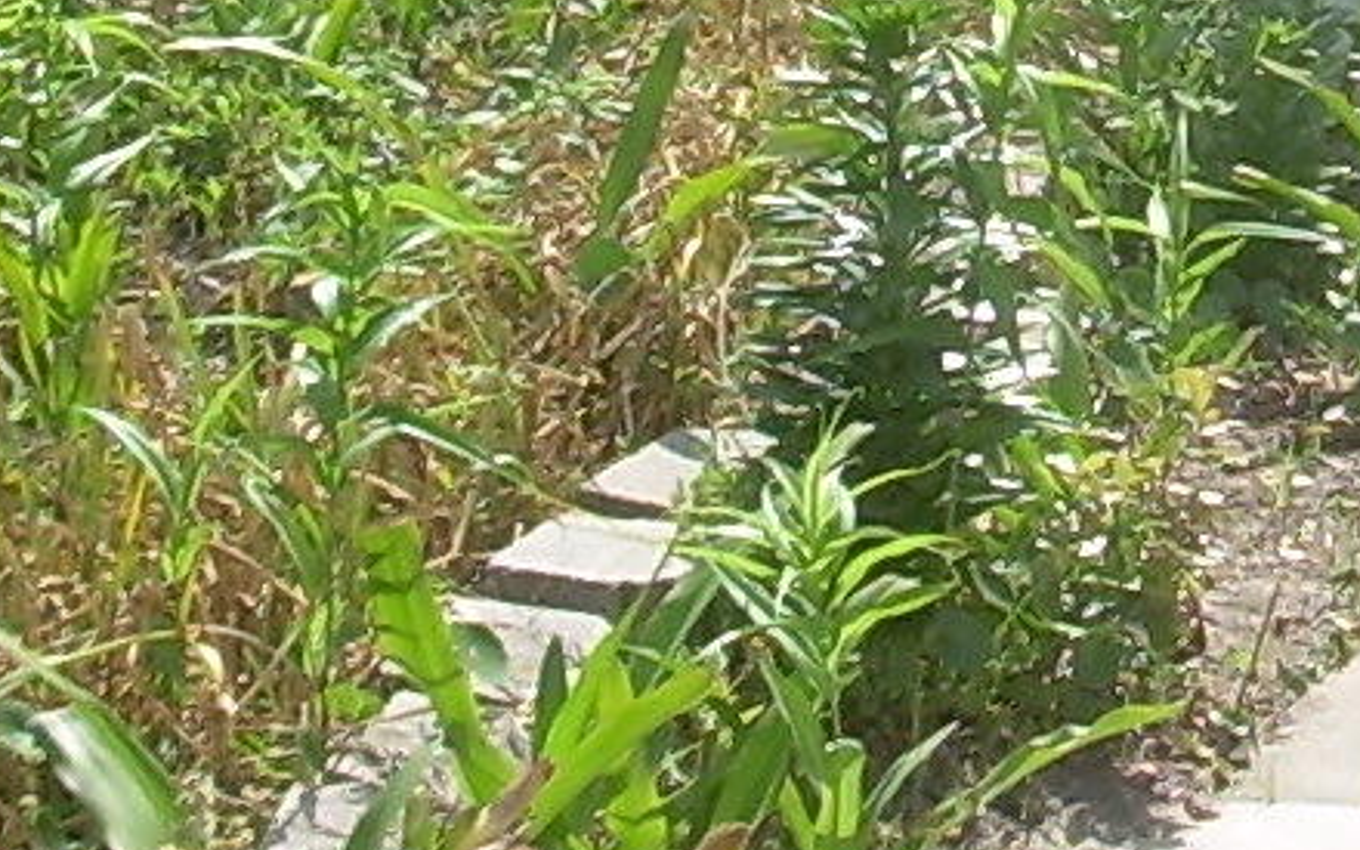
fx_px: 7709
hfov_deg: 10.0
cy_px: -501
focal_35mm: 208
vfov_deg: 6.2
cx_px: 1542
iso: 50
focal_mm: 6.3
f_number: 4.6
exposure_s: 1/324
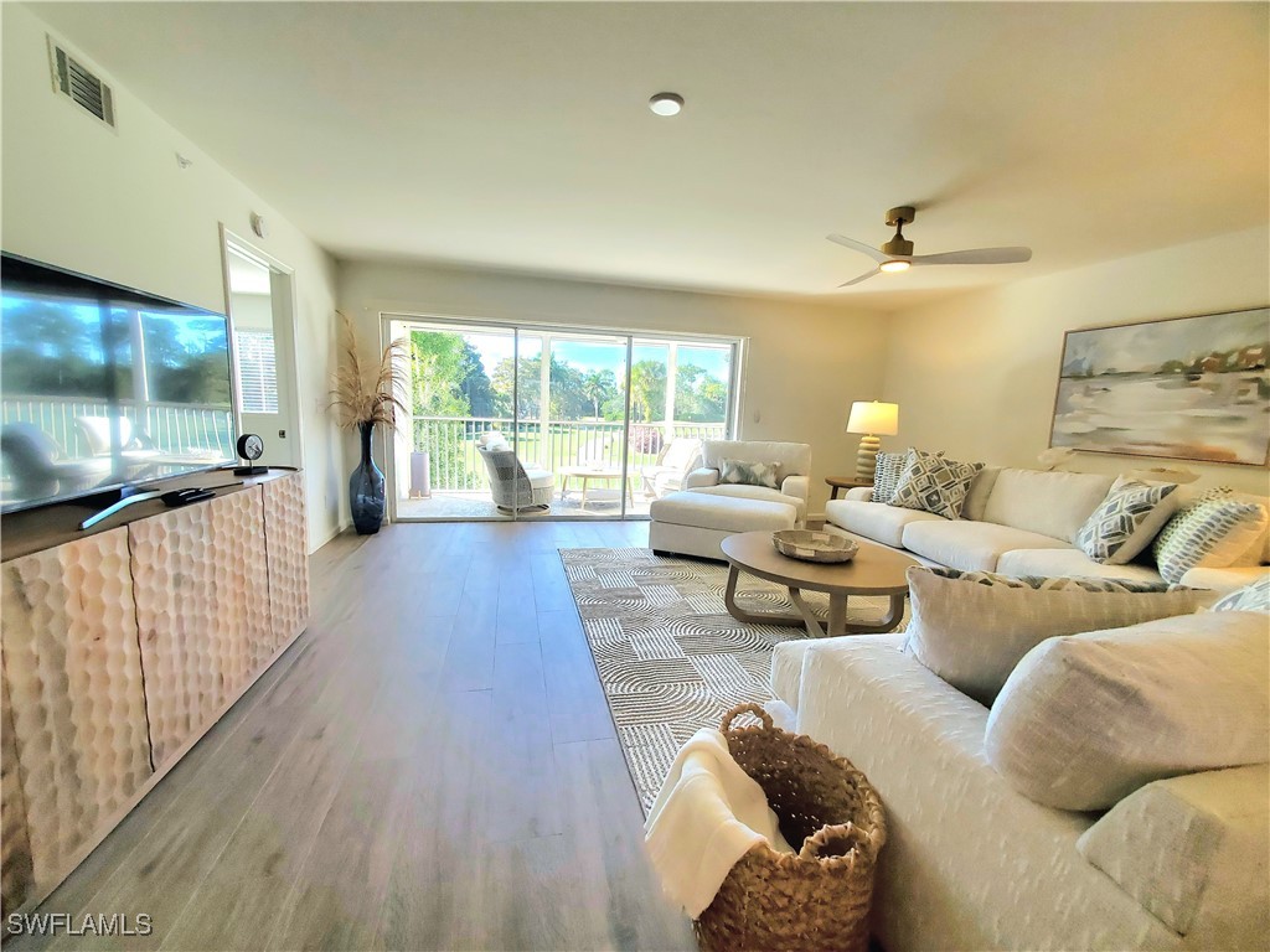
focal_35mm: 13
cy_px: 476
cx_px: 635
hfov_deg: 106.2
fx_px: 477
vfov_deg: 89.9
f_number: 2.2
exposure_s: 1/120
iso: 80
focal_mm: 1.8
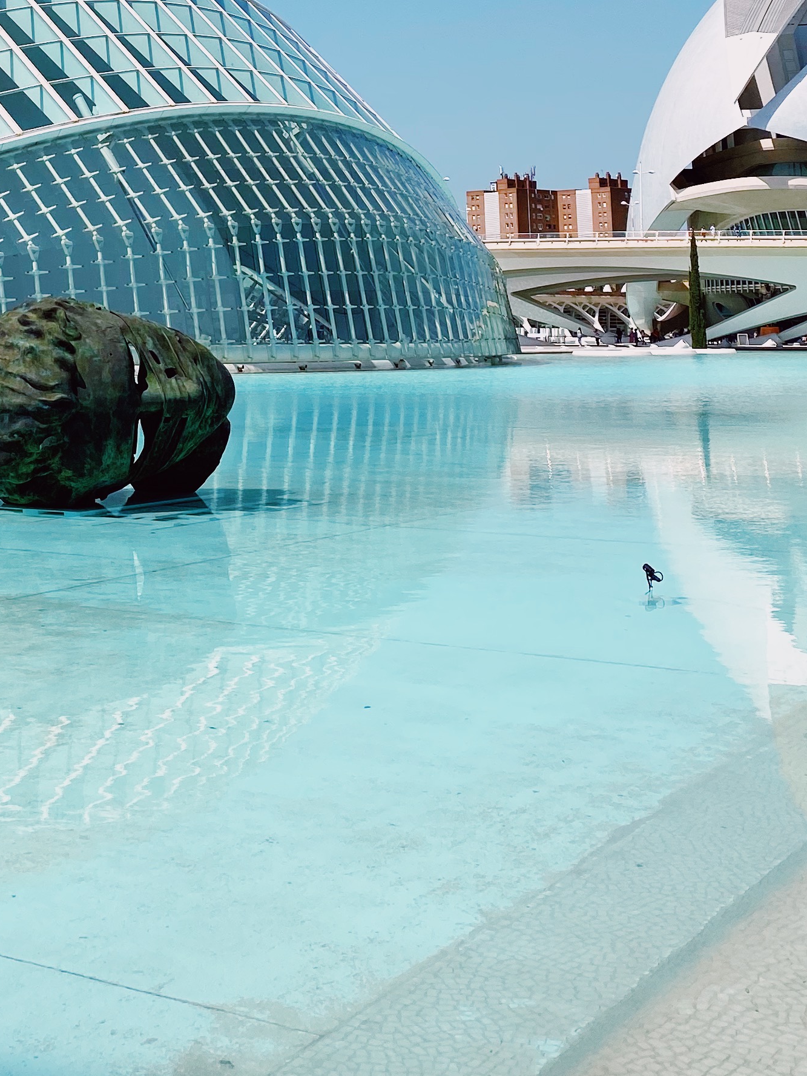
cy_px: -58
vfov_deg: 29.9
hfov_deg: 24.4
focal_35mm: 59
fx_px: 1834
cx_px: 163
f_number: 1.8
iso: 32
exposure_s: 1/6061
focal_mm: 4.25
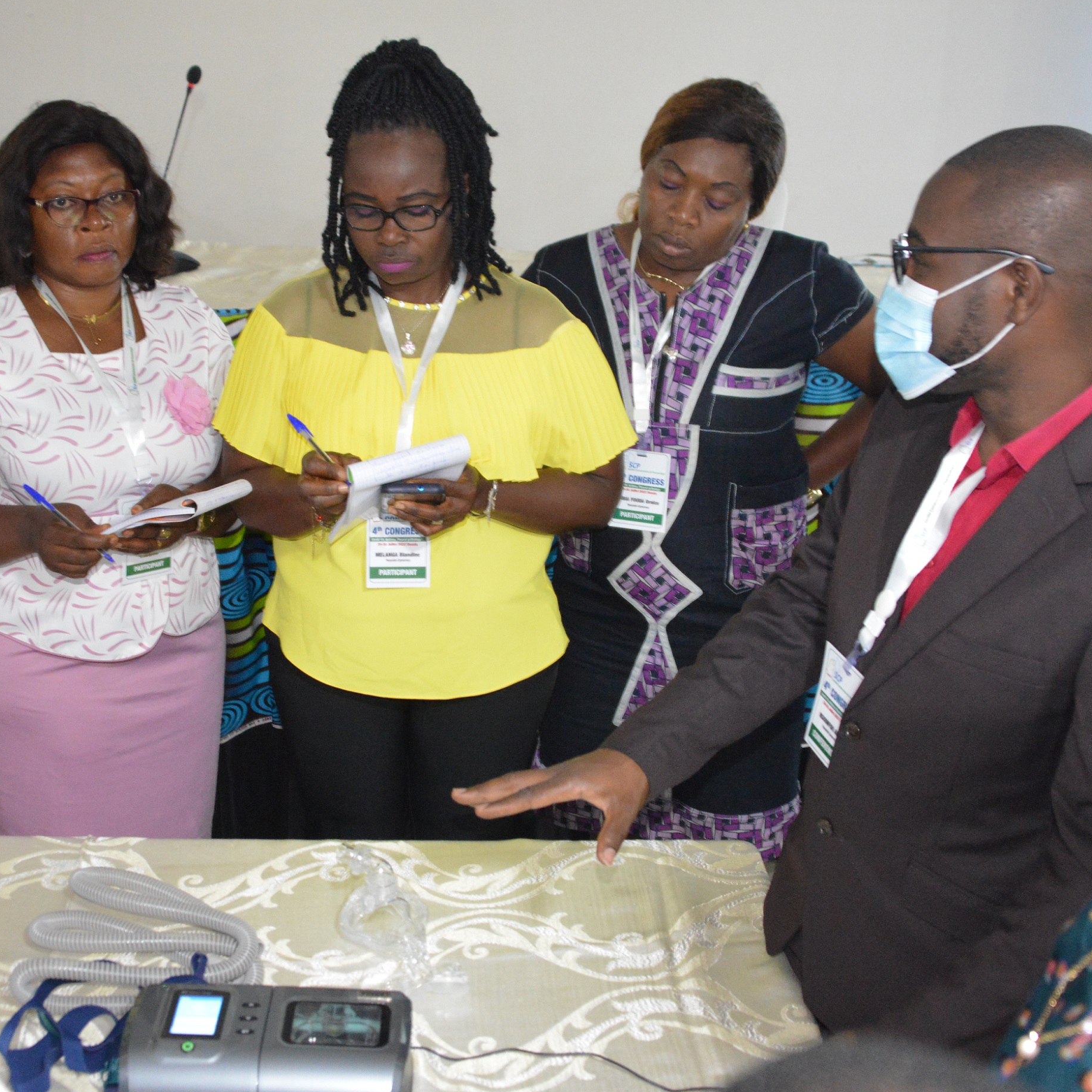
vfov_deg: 40.0
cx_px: 475
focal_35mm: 42
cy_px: 573
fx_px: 1499
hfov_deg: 40.0
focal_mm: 28
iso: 6400
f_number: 3.5
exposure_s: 1/60
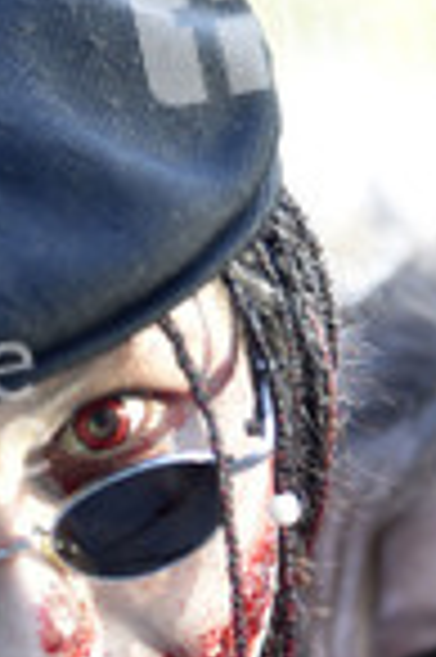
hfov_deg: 4.2
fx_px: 5972
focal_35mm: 328
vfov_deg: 6.3
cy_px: 675
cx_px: -49
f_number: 4.5
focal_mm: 120
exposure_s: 1/80
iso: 400
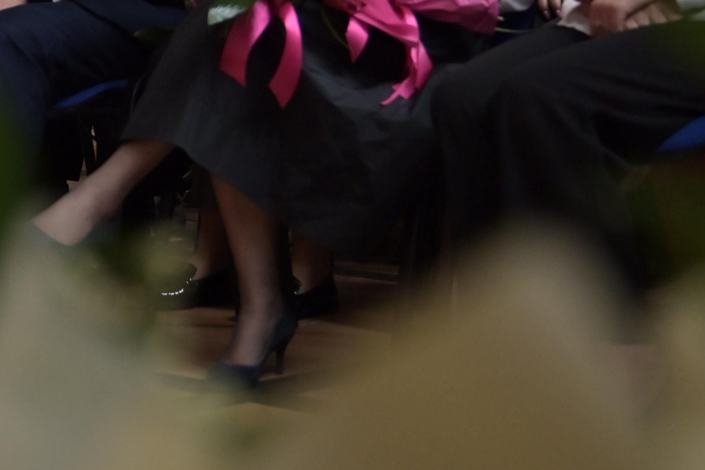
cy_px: -97
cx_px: -168
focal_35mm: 124
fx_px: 2429
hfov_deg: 15.8
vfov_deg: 10.9
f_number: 2.8
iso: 2000
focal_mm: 38
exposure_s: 1/320
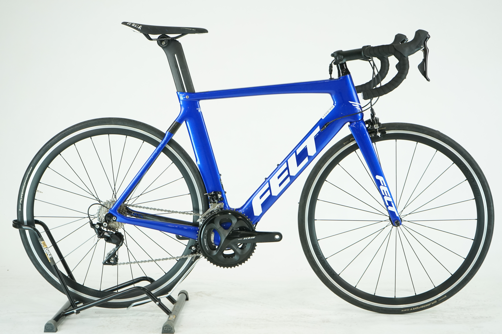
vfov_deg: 22.6
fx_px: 837
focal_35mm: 60
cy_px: 167
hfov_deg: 33.4
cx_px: 251
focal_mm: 60
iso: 1600
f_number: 5.6
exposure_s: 1/200
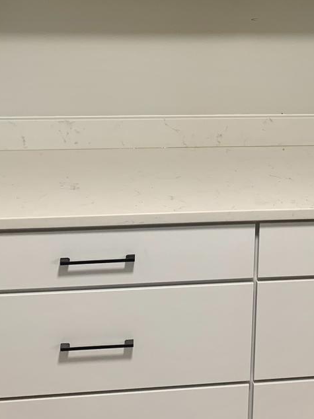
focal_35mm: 63
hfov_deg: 22.9
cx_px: 260
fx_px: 762
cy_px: 83
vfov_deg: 30.0
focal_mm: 4.25
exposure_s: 1/60
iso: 125
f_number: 1.8
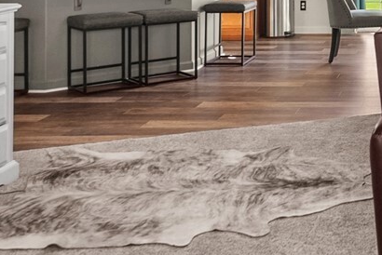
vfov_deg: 19.3
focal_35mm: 65
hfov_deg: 26.8
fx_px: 693
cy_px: -73
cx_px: 474
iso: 400
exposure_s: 1/15
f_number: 4.5
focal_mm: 15.8
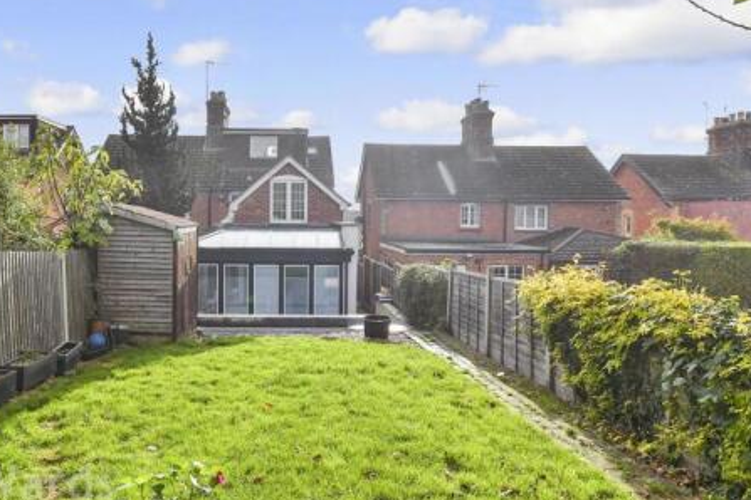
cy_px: 232
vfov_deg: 57.2
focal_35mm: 22
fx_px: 459
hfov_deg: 77.3
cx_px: 285
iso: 320
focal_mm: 10
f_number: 8
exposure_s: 1/1250
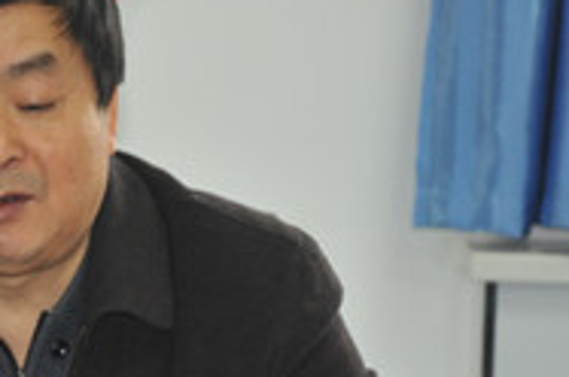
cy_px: 318
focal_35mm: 201
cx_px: 55
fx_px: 3171
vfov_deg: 6.8
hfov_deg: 10.2
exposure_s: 1/80
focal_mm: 50
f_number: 5
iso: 1000
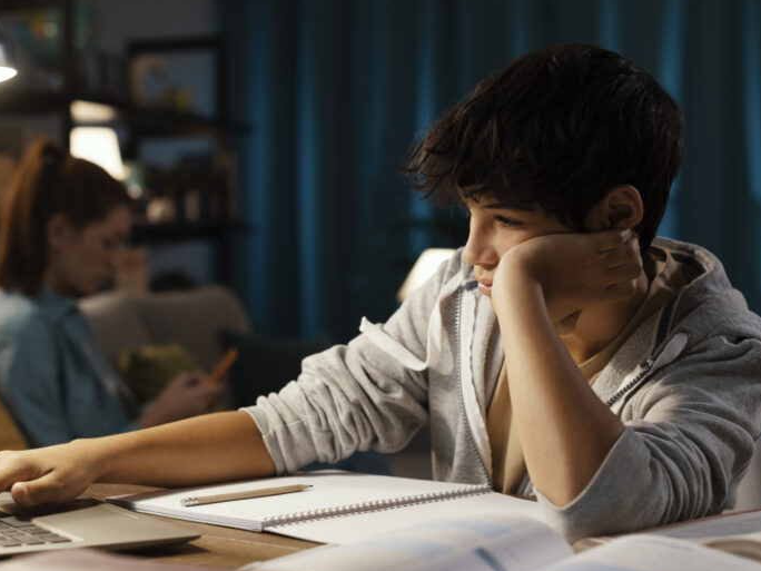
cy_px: 340
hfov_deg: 27.0
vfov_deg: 20.4
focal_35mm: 72
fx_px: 1583
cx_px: 315
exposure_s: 1/80
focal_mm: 50
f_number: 2.8
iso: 320
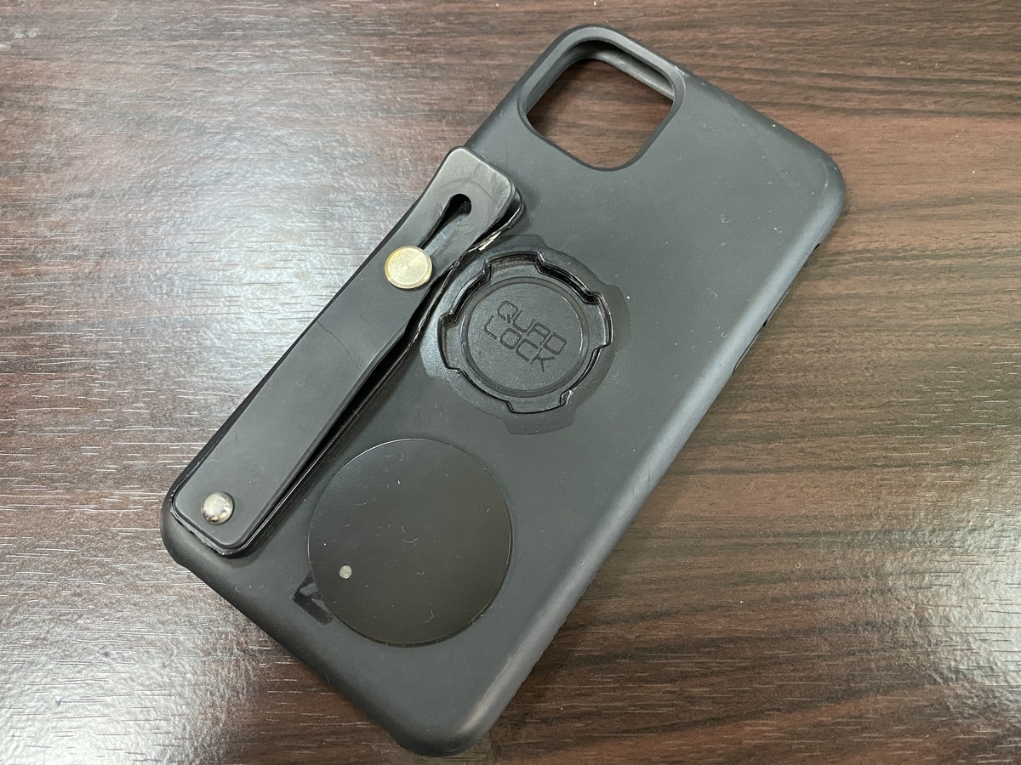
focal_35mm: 26
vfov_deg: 53.1
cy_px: 382
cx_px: 510
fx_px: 767
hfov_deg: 67.3
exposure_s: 1/60
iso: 500
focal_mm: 4.25
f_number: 1.8
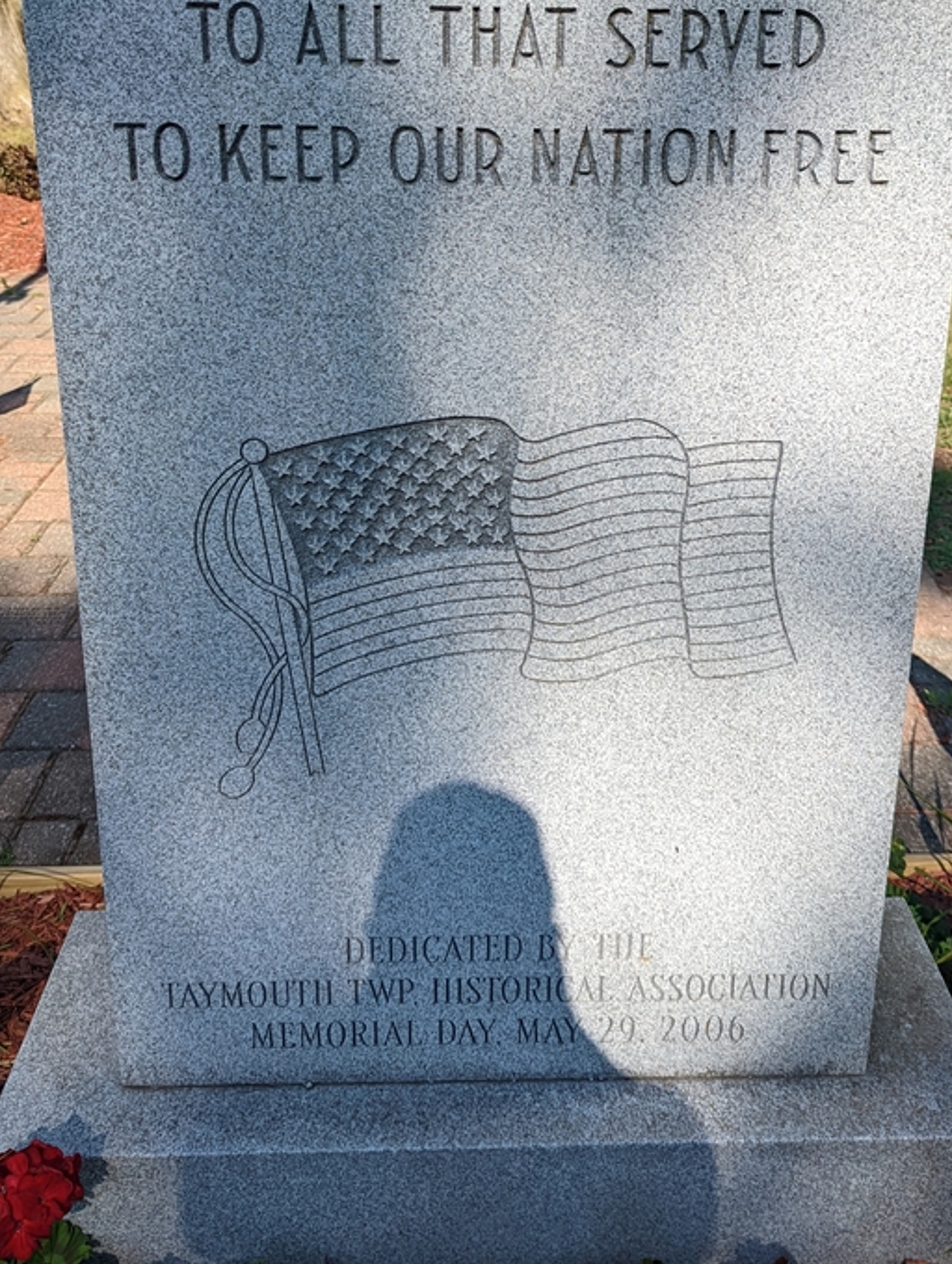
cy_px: 364
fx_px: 1317
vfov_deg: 49.8
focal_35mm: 36
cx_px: 508
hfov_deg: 39.7
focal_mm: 6.81
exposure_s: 1/1414
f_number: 1.85
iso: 44
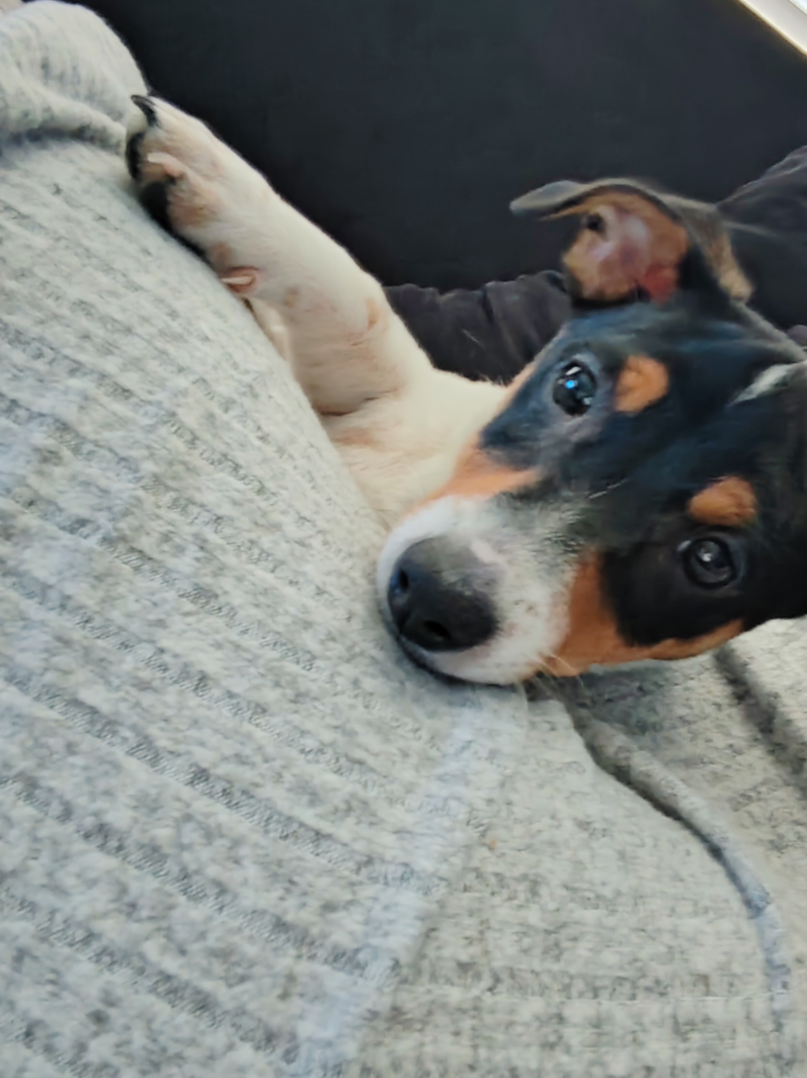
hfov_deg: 45.4
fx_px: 964
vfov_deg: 58.3
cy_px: 579
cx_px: 434
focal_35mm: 31
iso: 3200
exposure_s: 1/20
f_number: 2.4
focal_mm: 2.66
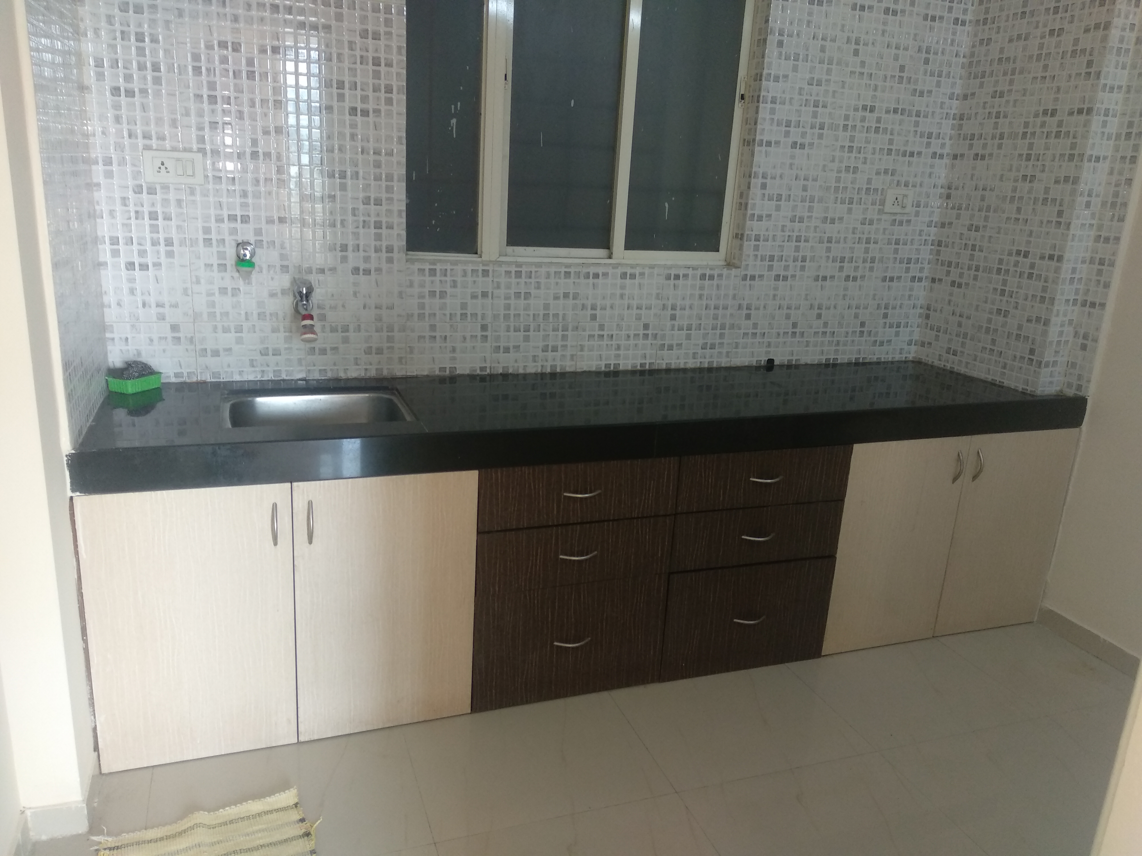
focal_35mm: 26
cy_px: 428
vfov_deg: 53.1
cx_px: 571
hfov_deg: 67.3
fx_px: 858
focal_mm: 3.81
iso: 400
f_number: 2.2
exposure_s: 1/50
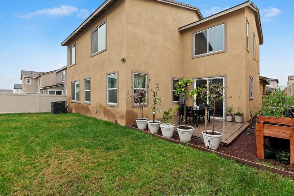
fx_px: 131
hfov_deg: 96.8
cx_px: 148
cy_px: 98
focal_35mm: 16
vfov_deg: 73.6
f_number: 10
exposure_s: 1/100
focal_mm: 15
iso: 500
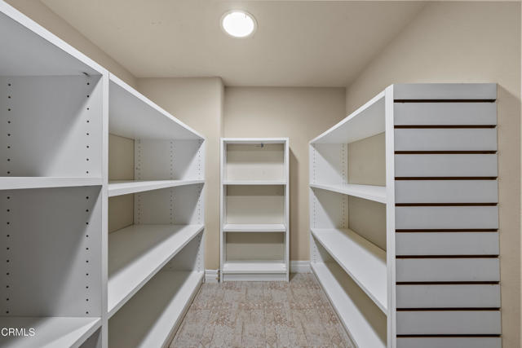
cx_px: 261
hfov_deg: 108.3
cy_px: 174
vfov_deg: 85.5
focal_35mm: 13
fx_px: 189
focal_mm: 13
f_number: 9
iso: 250
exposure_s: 1/4
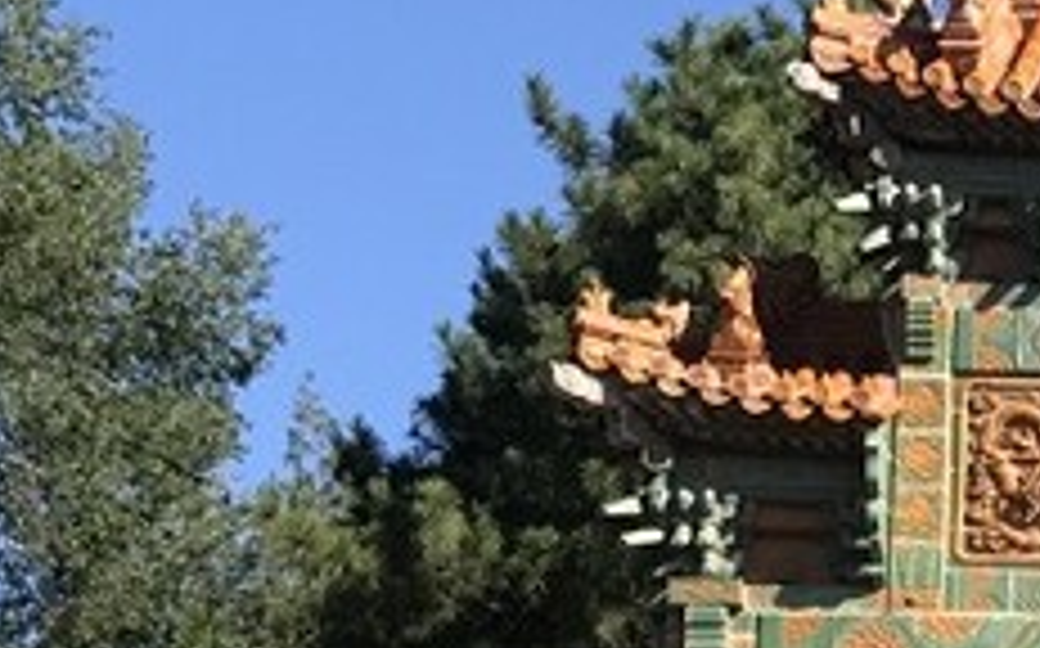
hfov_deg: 12.3
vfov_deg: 8.3
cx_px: 1972
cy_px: 999
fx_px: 4362
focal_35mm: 154
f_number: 1.8
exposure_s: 1/1429
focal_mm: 3.99
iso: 20
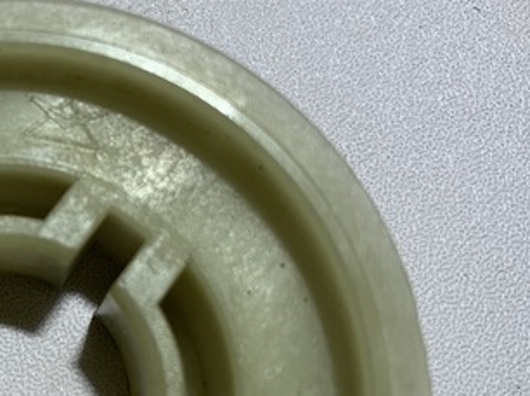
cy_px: 224
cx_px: -10
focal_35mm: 65
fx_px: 994
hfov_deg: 27.9
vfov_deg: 22.5
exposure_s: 1/219
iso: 25
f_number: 1.8
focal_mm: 4.25
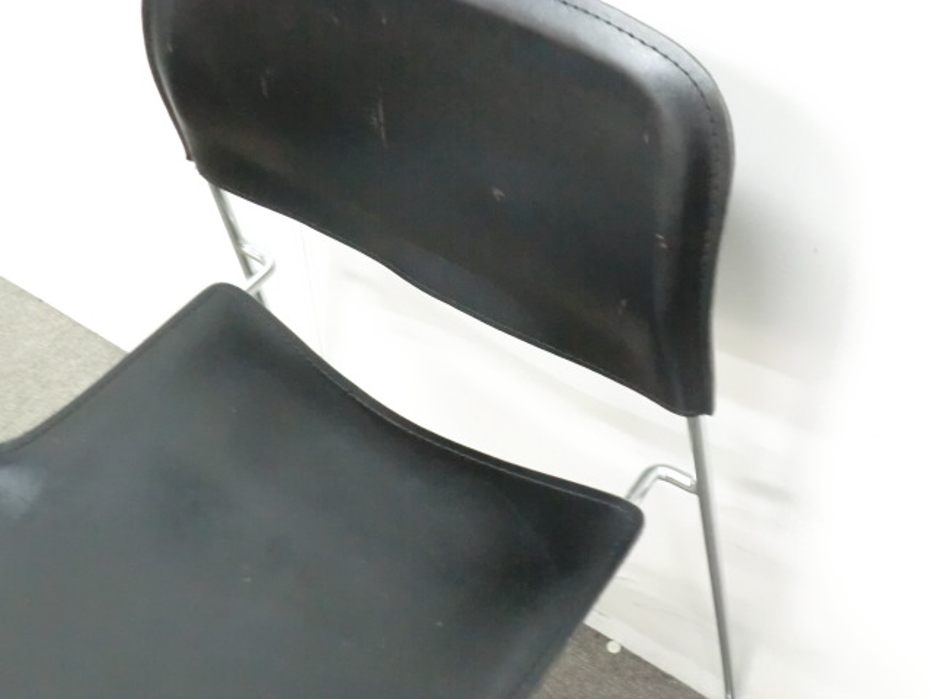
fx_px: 1212
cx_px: 466
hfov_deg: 42.1
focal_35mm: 45
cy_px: 350
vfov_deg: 32.2
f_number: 4.3
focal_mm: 8.2
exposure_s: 1/15
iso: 800
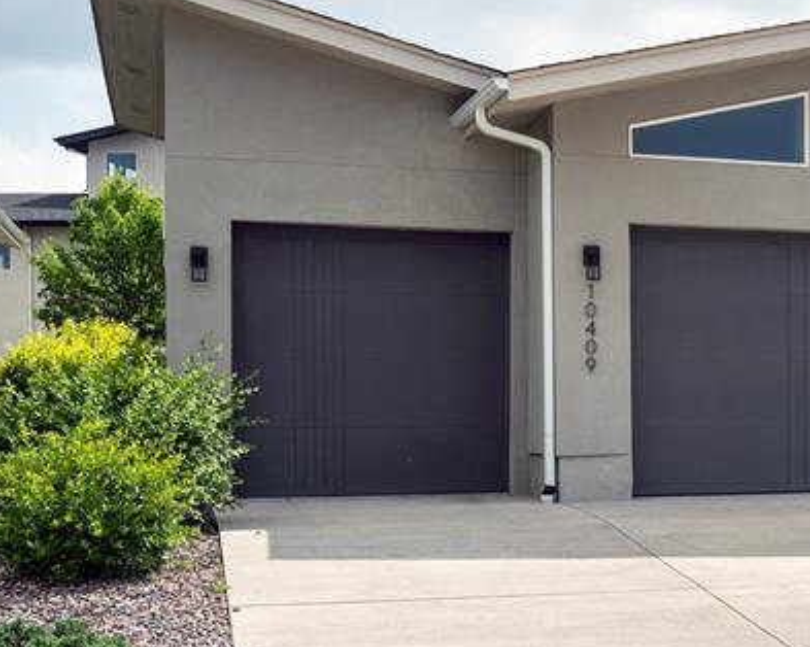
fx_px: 1581
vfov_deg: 23.0
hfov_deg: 26.0
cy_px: 208
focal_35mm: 66
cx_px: 942
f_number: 6.7
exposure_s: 1/500
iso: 200
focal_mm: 27
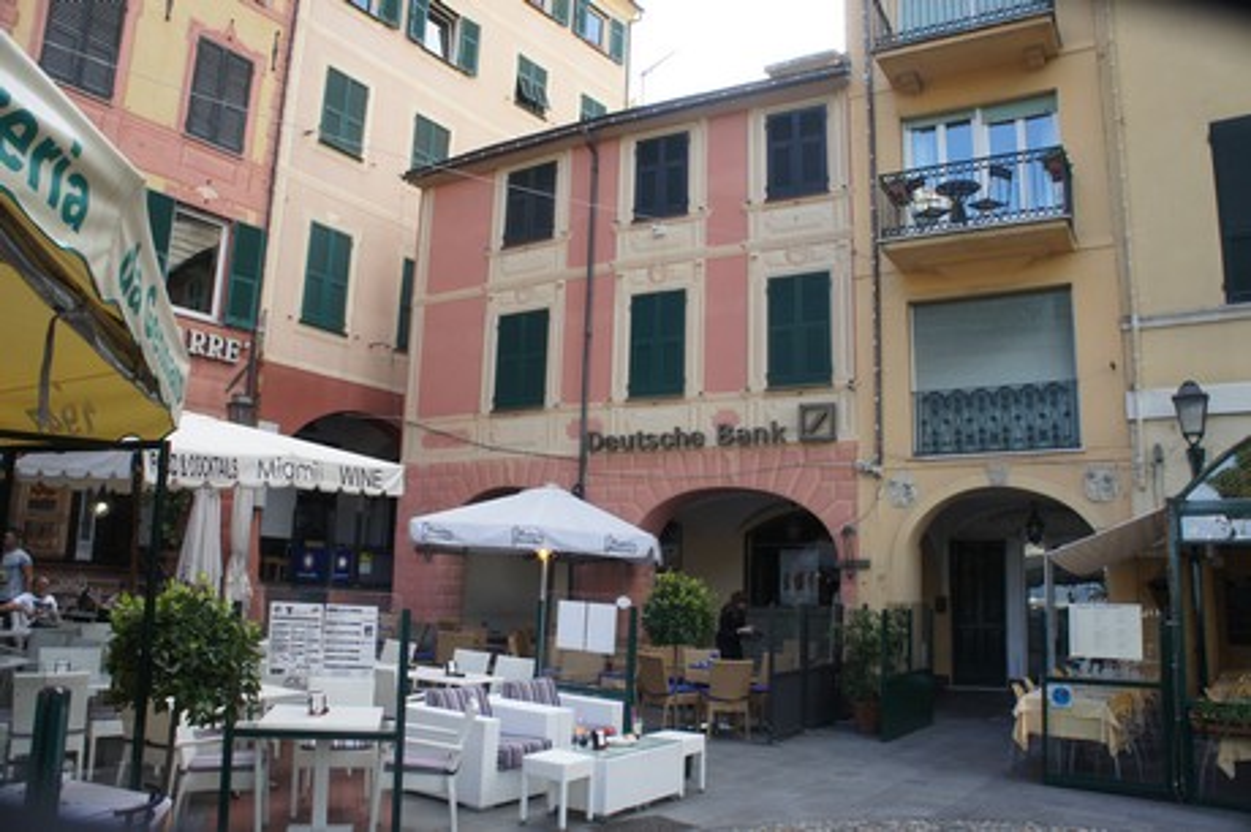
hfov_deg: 67.4
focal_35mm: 27
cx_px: 626
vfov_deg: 47.9
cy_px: 416
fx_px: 938
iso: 500
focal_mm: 18
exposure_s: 1/250
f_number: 6.3
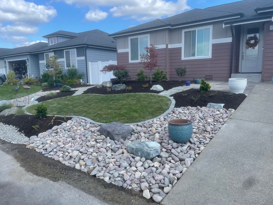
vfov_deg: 53.1
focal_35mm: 26
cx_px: 136
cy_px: 102
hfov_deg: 67.3
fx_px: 205
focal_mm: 4.2
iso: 32
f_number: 1.6
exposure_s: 1/1642
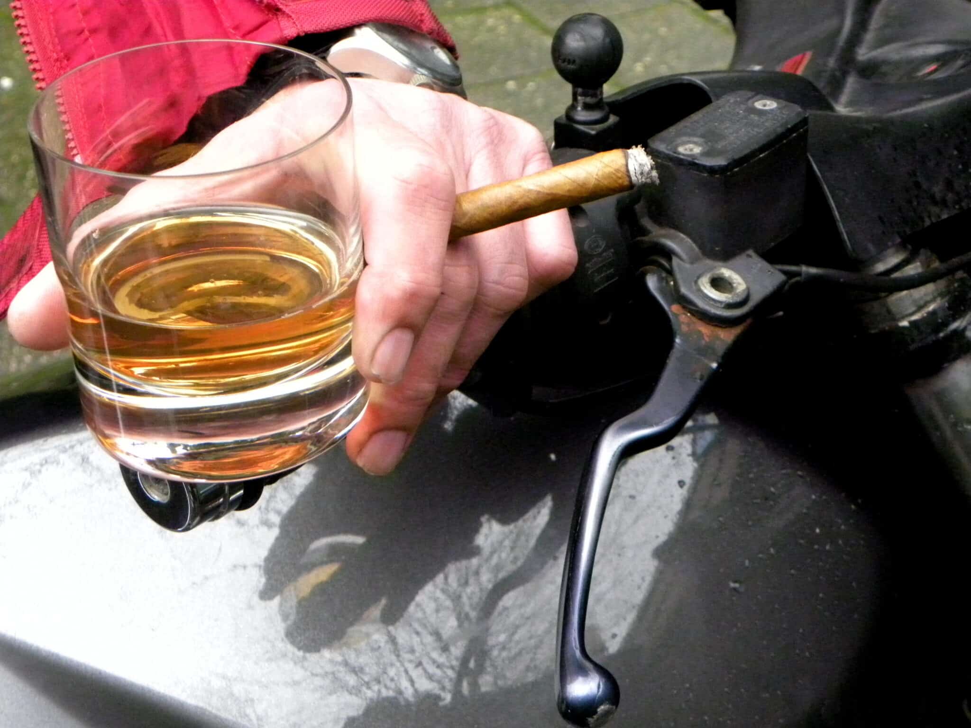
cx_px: 486
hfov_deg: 29.4
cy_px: 364
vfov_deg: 22.3
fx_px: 1851
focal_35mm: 66
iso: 800
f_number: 3.5
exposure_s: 1/82
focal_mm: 11.8
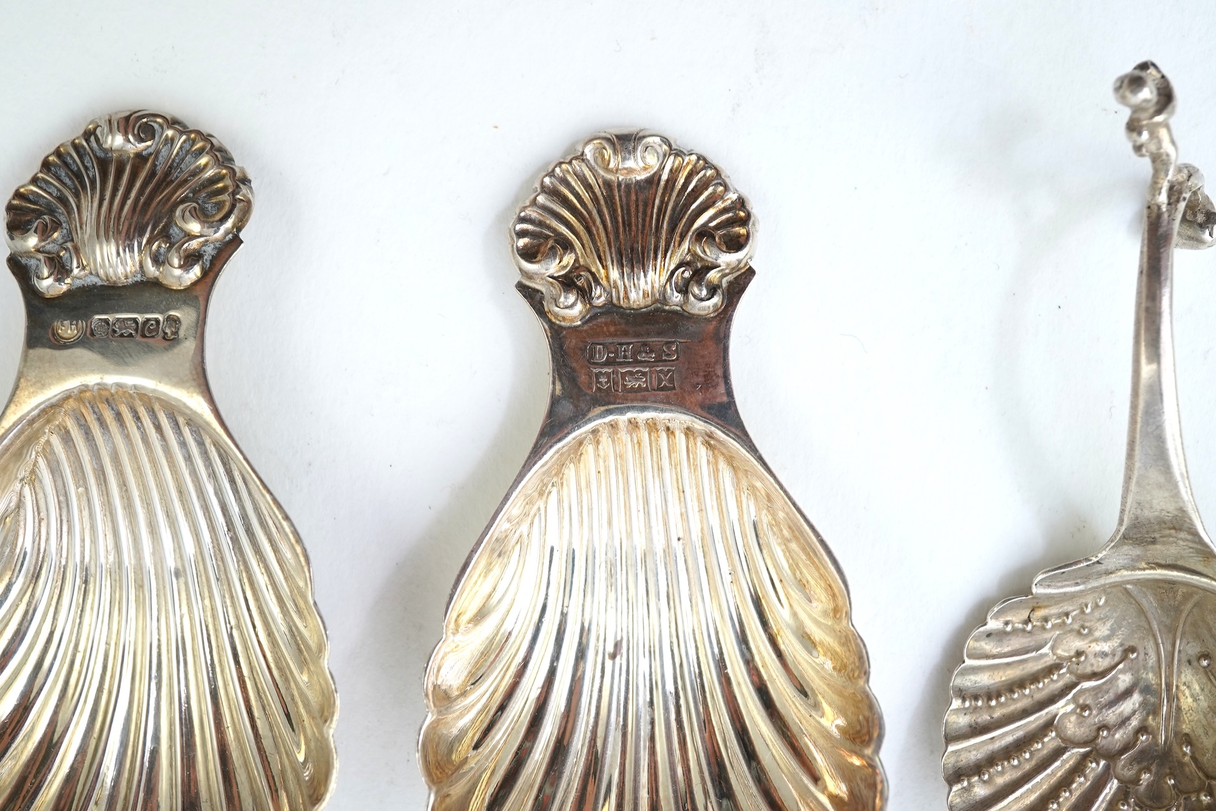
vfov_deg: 29.9
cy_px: 406
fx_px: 1520
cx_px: 608
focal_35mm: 45
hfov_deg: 43.6
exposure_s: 1/50
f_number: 13
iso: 500
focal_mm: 30
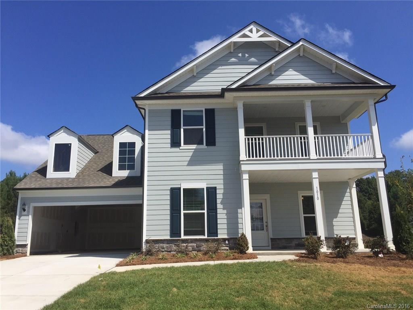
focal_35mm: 29
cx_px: 206
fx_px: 346
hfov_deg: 61.7
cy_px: 155
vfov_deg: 48.2
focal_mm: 4.15
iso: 32
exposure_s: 1/3300
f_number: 2.2
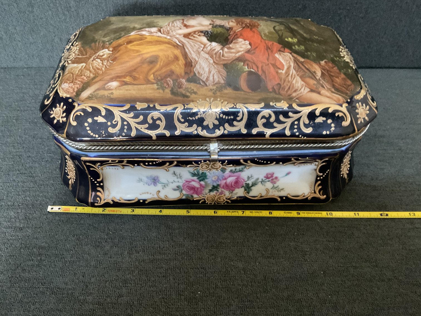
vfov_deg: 48.2
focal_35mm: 29
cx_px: 210
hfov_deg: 61.7
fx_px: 353
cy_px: 158
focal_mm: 3
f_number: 1.8
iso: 500
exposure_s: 1/30
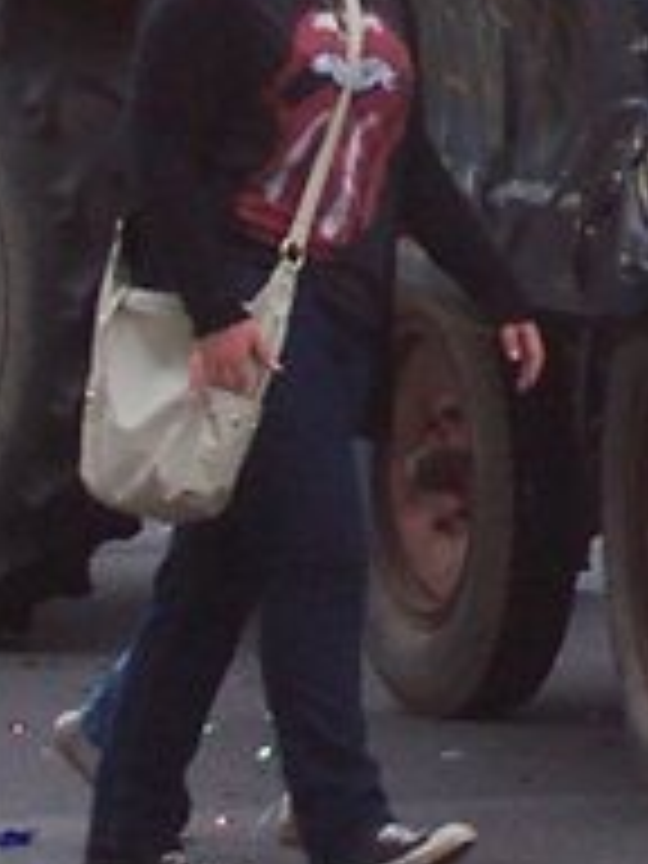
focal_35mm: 512
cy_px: -468
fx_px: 12779
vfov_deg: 3.9
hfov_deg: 2.9
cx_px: 1665
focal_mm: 13.5
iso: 80
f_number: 4
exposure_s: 1/347
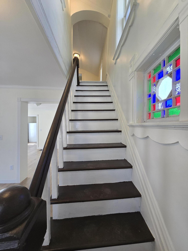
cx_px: 94
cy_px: 126
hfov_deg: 89.9
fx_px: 94
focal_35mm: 13
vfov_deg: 106.2
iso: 100
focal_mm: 2.2
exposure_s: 1/120
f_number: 2.2
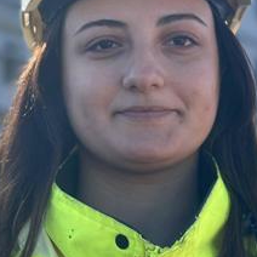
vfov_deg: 11.6
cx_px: 95
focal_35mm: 150
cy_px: 155
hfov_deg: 11.6
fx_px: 1260
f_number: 1.78
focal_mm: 6.86
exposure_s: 1/2203
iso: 80
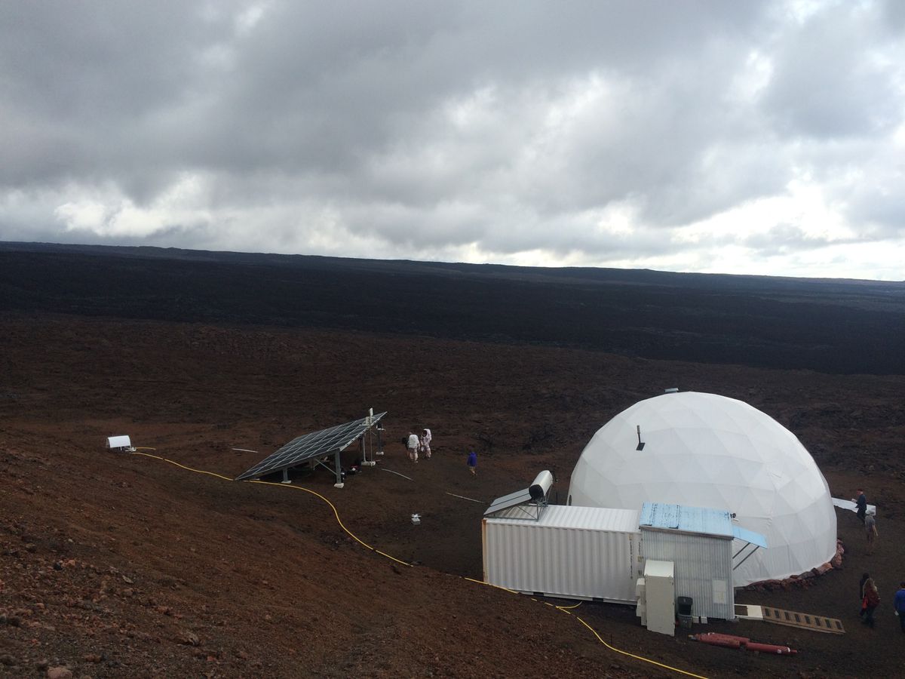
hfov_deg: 61.7
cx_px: 452
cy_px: 340
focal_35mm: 29
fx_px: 758
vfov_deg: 48.2
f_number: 2.2
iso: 32
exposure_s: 1/1140
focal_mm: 4.15
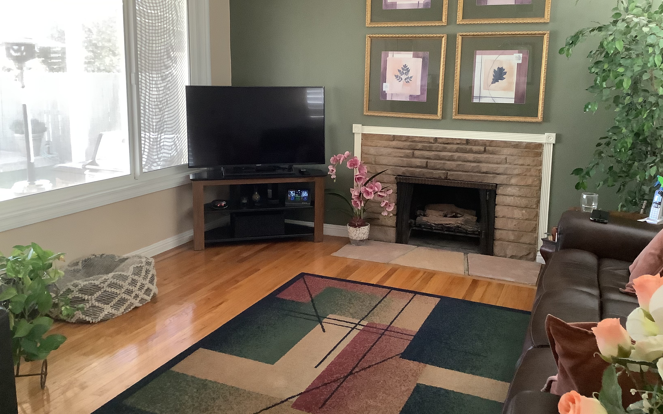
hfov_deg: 58.1
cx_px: 331
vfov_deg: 38.2
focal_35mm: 33
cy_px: 171
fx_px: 596
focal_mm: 3.3
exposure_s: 1/30
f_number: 2.4
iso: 320
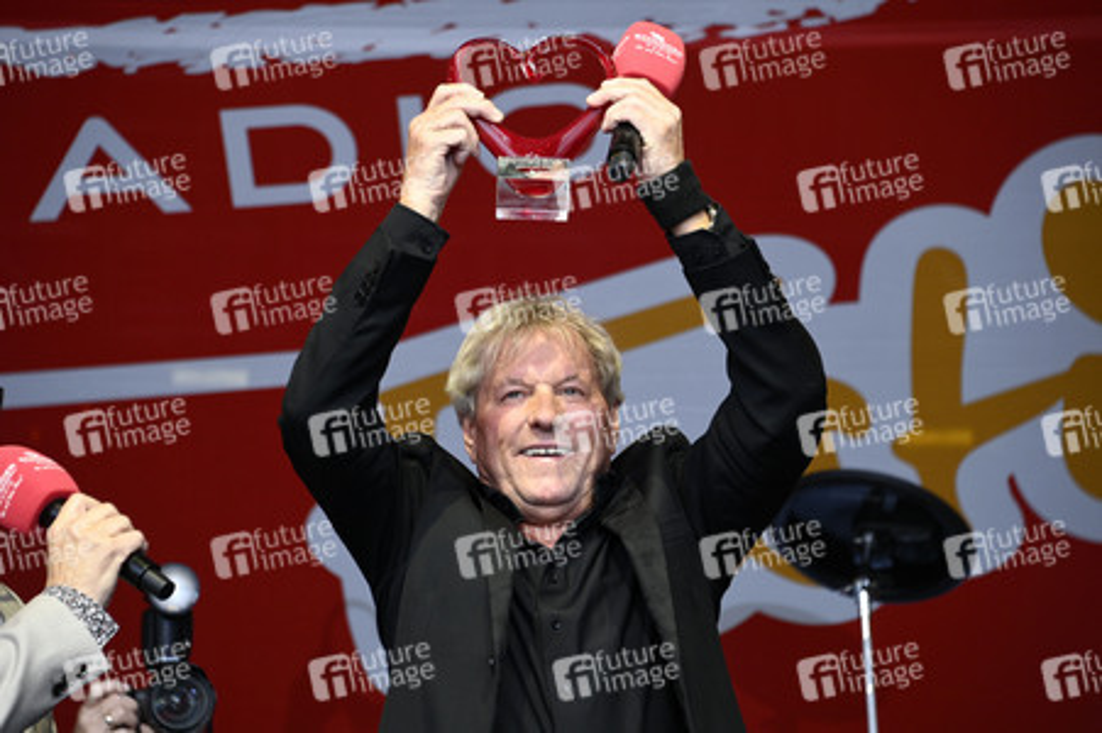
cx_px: 551
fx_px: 5506
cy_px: 366
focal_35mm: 180
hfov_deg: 11.4
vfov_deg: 7.6
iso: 800
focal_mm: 180
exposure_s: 1/200
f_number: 5.6
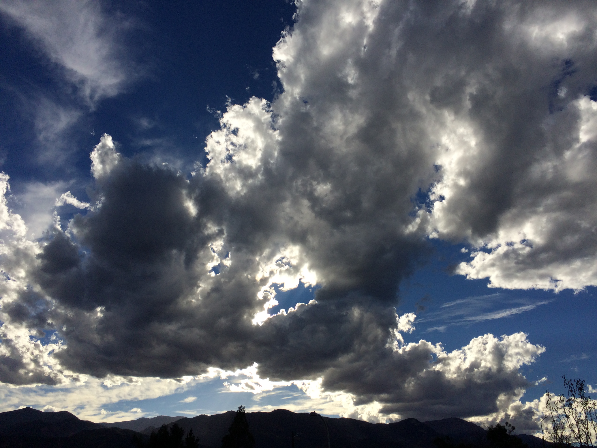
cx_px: 298
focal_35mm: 29
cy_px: 224
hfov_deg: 61.7
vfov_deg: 48.2
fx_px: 500
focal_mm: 4.15
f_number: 2.2
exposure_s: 1/5882
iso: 32
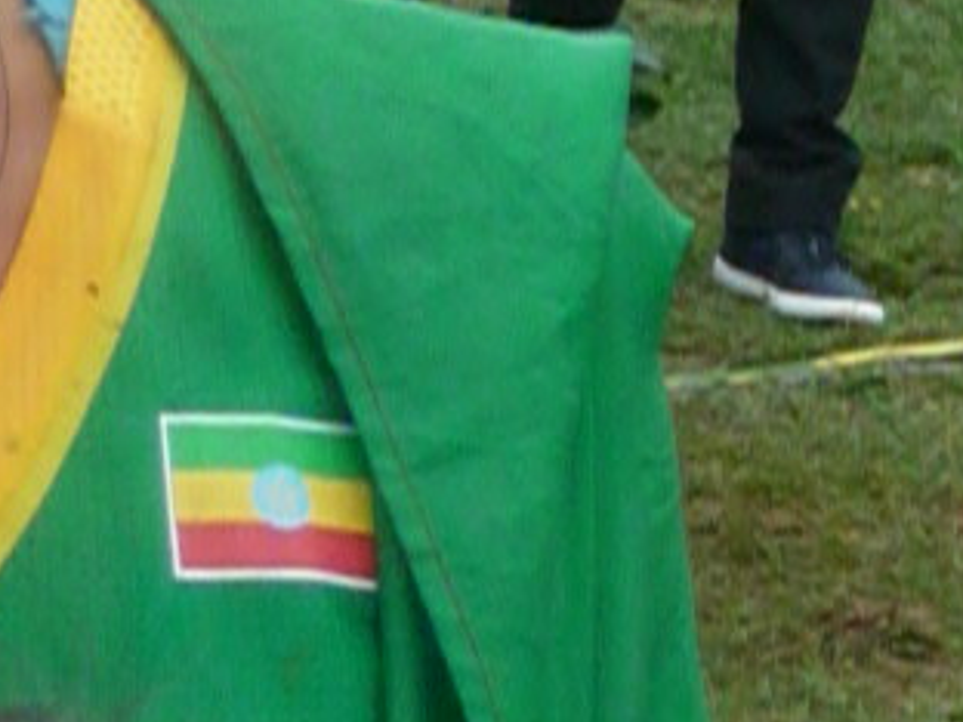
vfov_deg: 5.2
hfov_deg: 6.8
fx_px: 7845
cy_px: -281
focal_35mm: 282
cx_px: -1025
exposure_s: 1/500
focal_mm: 9.3
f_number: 4.3
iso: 500
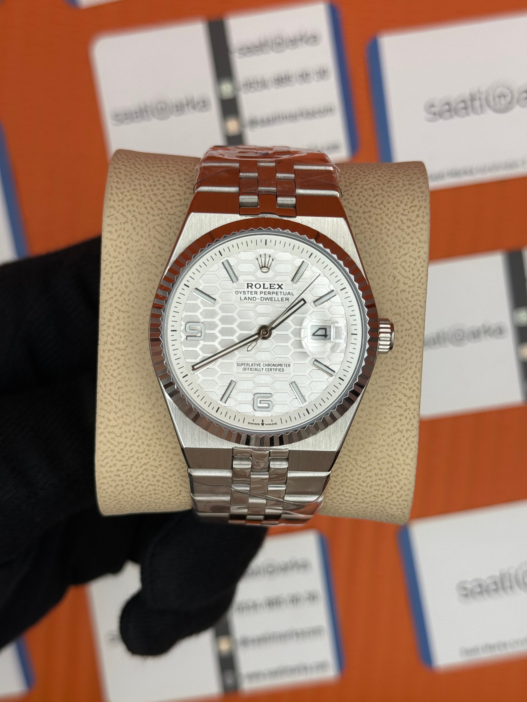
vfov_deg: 39.7
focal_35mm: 48
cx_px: 264
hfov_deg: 30.3
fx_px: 974
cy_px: 351
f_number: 1.78
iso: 64
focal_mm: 6.76
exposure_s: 1/1027
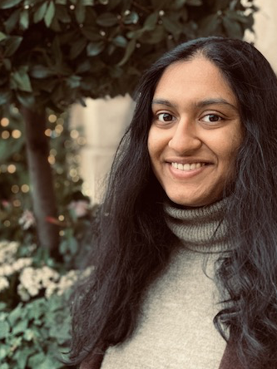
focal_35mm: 75
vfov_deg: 26.0
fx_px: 800
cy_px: 210
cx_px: 196
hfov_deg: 19.5
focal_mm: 6
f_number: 2.4
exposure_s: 1/60
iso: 250
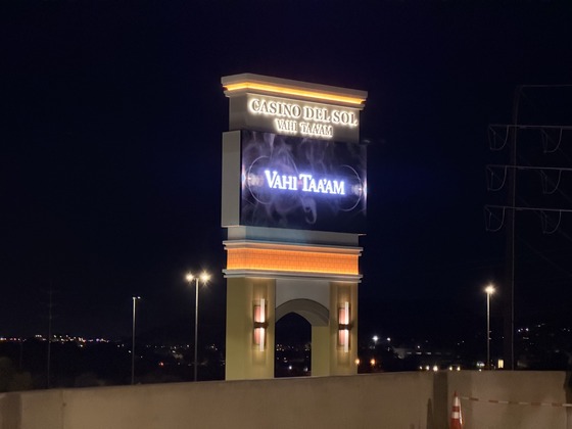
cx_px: 286
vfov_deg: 14.8
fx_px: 1652
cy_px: 214
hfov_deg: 19.6
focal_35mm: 100
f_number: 2.8
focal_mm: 16.89
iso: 2000
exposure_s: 1/30
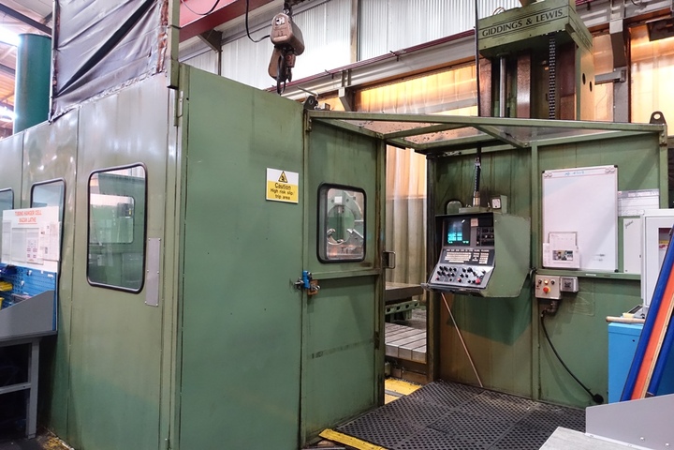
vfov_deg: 53.1
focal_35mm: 24
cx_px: 337
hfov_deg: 73.7
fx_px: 449
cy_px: 225
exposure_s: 1/160
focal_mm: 8.8
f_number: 1.8
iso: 1600
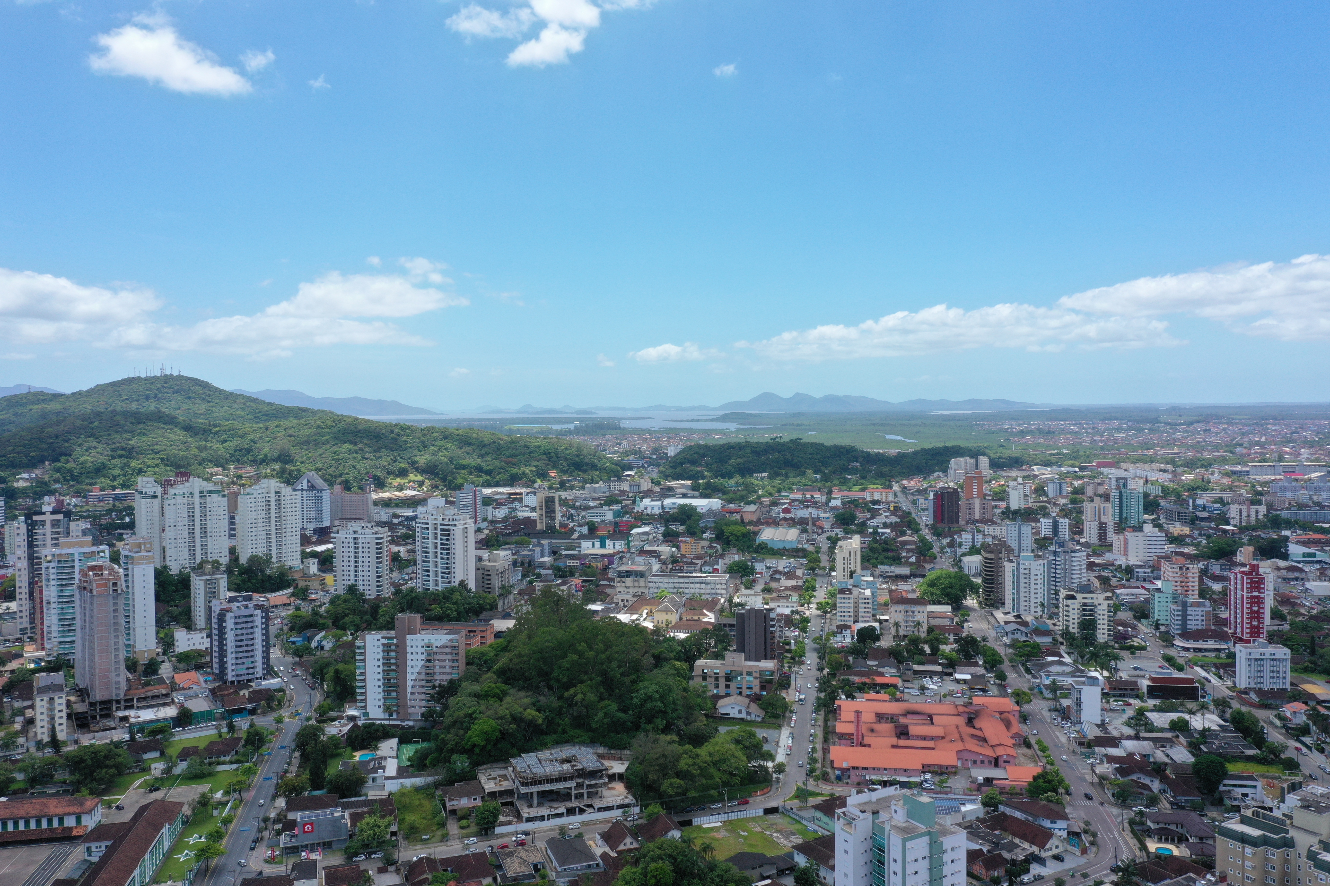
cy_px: 443
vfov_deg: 46.4
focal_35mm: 28
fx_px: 1034
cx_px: 665
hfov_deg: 65.5
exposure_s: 1/60
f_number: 8
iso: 100
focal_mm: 10.26
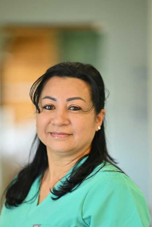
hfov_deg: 8.9
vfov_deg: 13.3
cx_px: 65
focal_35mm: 154
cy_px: 159
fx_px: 974
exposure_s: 1/100
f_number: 1.4
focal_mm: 105
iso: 64
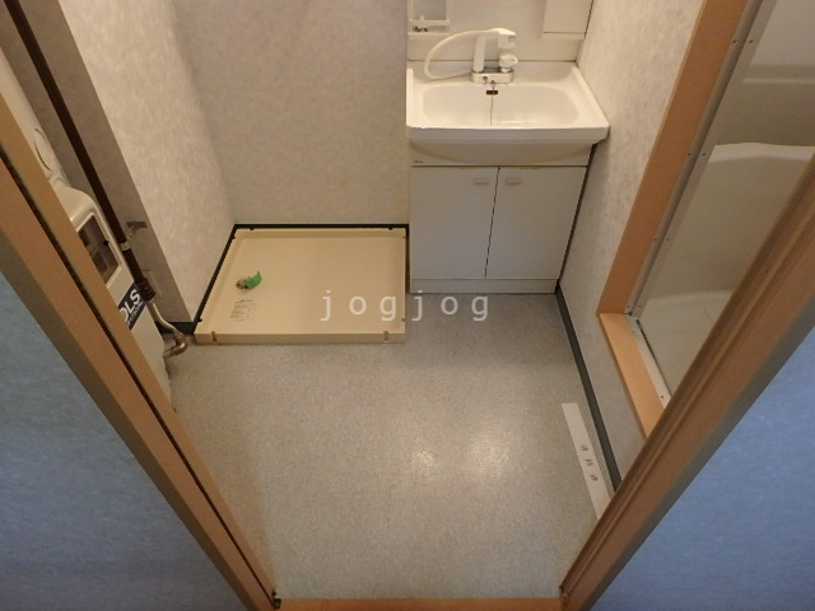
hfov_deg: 79.0
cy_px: 306
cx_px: 408
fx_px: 494
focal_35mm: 21
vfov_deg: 63.4
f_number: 3.5
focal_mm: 3.7
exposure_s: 1/30
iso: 400
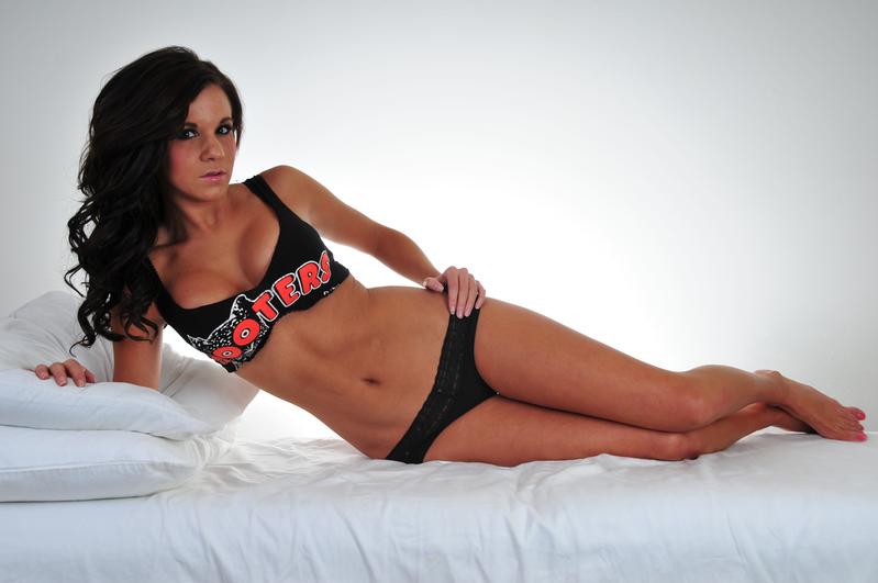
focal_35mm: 46
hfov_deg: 42.4
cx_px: 439
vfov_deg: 28.9
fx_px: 1133
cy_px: 292
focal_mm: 31
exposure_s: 1/250
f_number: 6.3
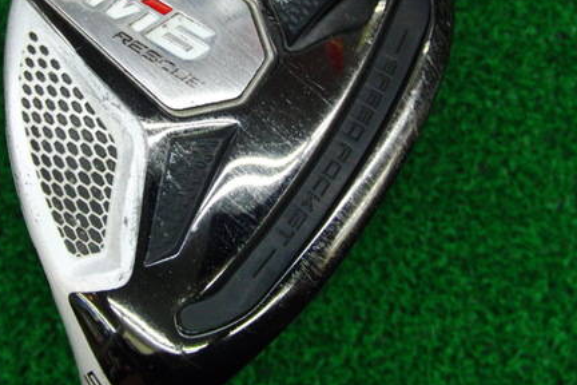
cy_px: 99
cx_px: 236
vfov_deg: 23.5
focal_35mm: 57
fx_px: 914
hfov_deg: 35.0
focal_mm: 6.42
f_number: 3.6
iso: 320
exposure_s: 1/80
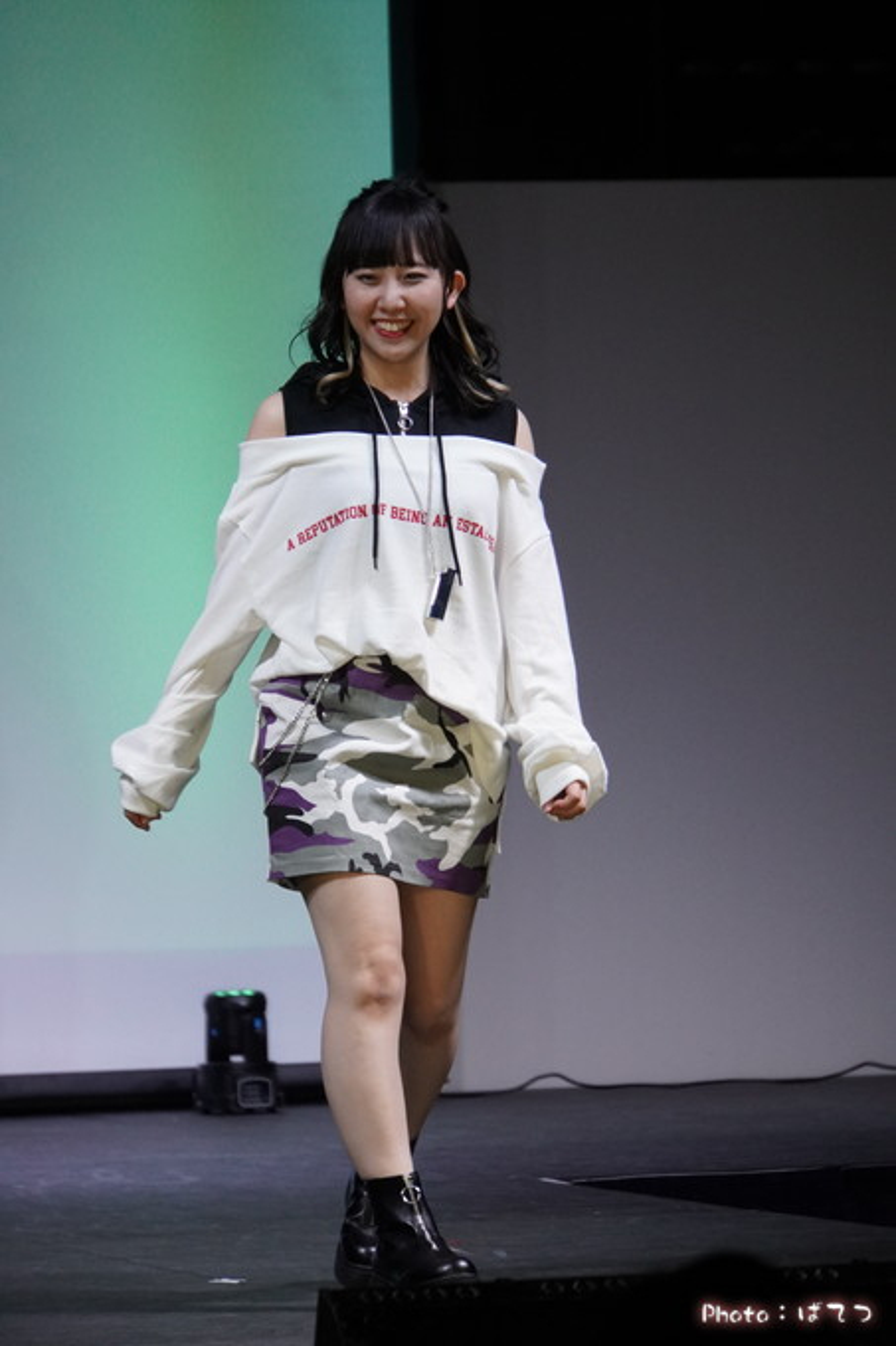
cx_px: 448
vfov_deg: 8.3
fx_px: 9300
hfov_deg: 5.5
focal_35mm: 249
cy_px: 673
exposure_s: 1/320
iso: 2500
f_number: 6.3
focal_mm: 166
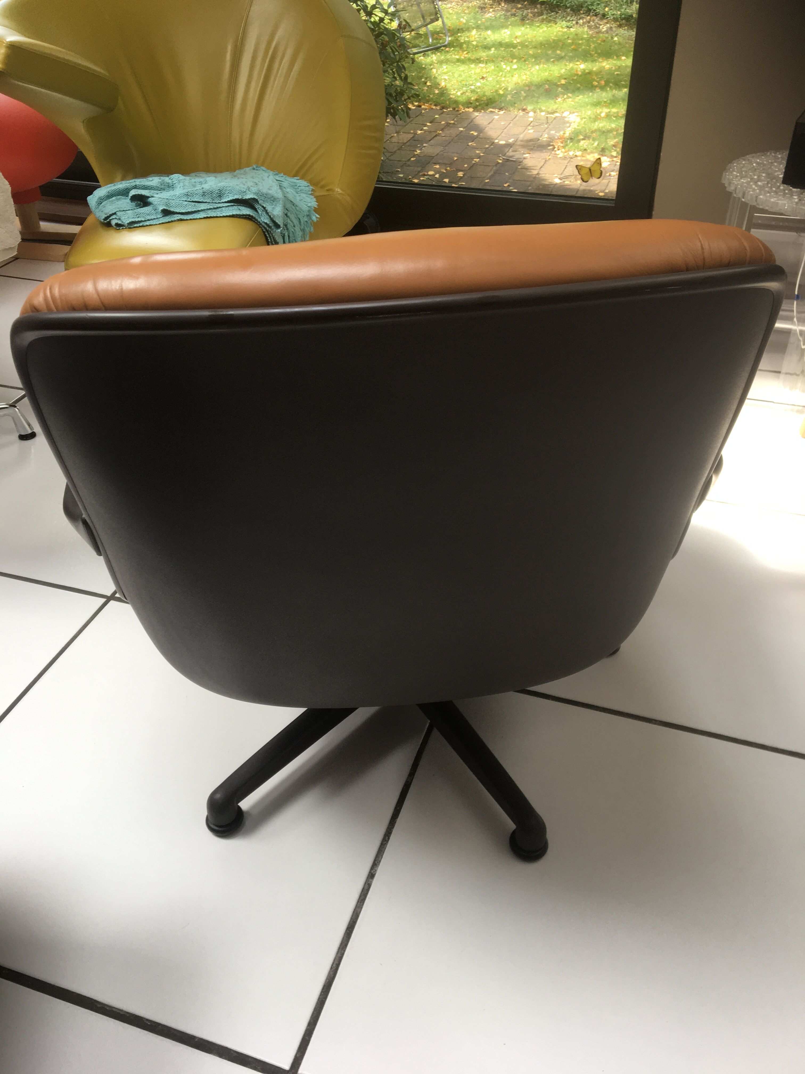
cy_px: 537
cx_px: 402
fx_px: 899
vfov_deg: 61.7
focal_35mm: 29
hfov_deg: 48.2
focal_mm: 4.15
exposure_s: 1/100
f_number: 2.2
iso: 32
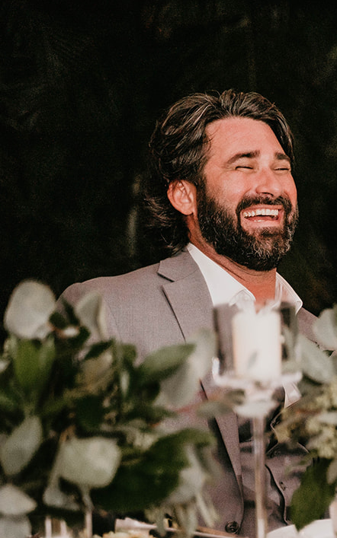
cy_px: 373
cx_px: 531
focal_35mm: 173
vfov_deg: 12.1
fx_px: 2542
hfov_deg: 7.4
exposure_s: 1/200
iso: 500
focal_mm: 75
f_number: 2.8
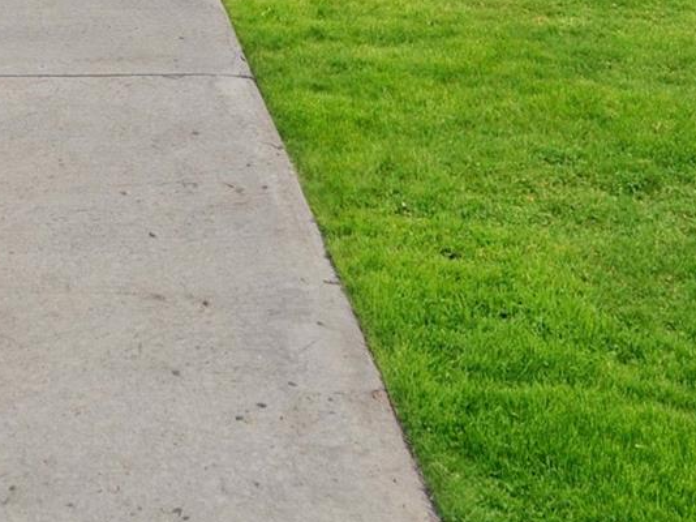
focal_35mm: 59
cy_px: -305
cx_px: 48
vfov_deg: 20.5
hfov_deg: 31.0
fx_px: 1186
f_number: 9
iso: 320
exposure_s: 1/160
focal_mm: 16
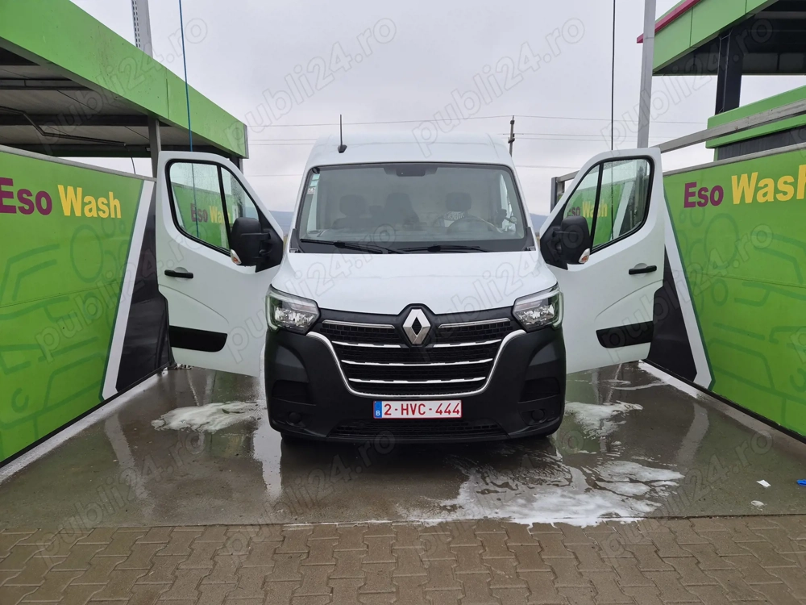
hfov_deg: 73.9
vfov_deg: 58.9
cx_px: 403
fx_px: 536
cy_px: 302
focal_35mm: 23
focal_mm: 5.4
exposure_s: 1/180
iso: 100
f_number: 1.8
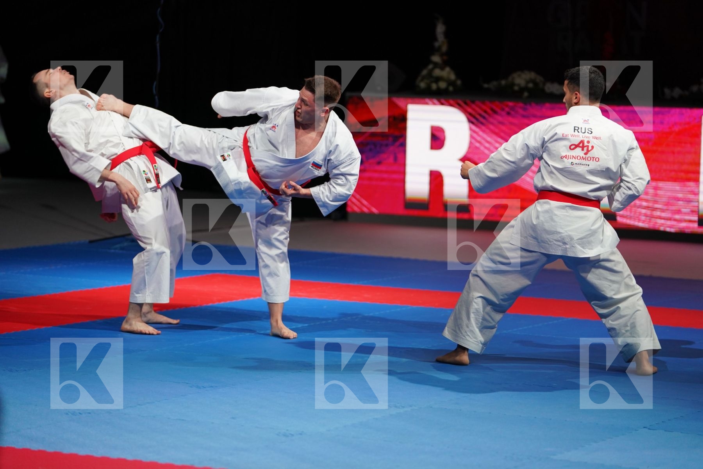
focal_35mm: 137
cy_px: 234
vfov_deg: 10.0
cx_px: 352
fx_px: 2675
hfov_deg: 15.0
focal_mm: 137
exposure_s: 1/500
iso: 1250
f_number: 2.8
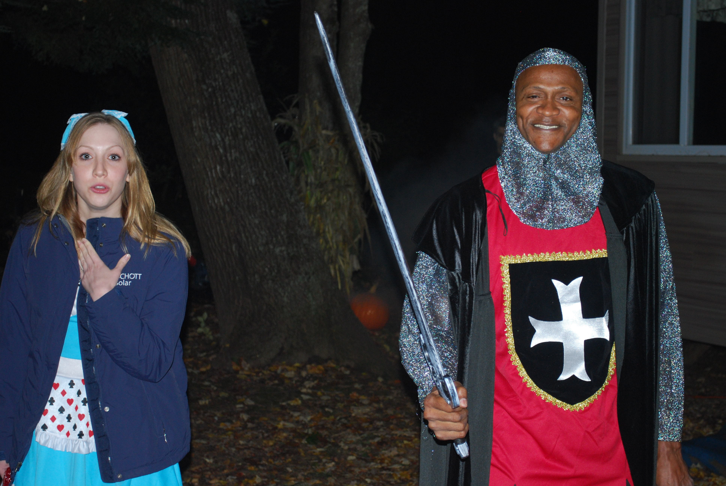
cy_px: 243
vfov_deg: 20.2
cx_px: 363
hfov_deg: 29.8
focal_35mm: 68
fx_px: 1363
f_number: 5.3
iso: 500
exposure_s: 1/60
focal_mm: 45
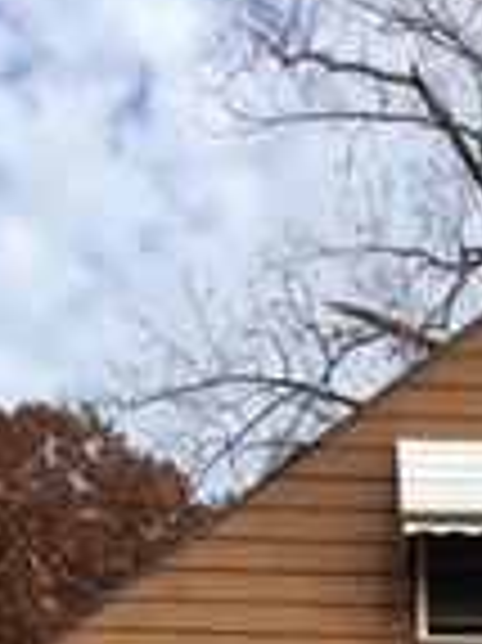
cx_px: 581
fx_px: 2696
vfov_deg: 11.9
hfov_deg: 10.1
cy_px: 1358
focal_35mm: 145
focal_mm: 3.3
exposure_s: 1/1294
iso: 25
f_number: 2.4
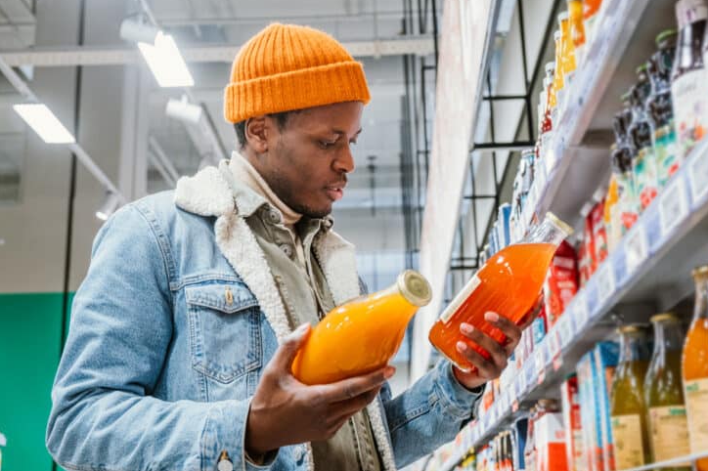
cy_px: 234
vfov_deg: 29.2
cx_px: 360
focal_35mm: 46
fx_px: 904
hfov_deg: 42.8
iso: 320
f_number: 3.6
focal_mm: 30.2
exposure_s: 1/60
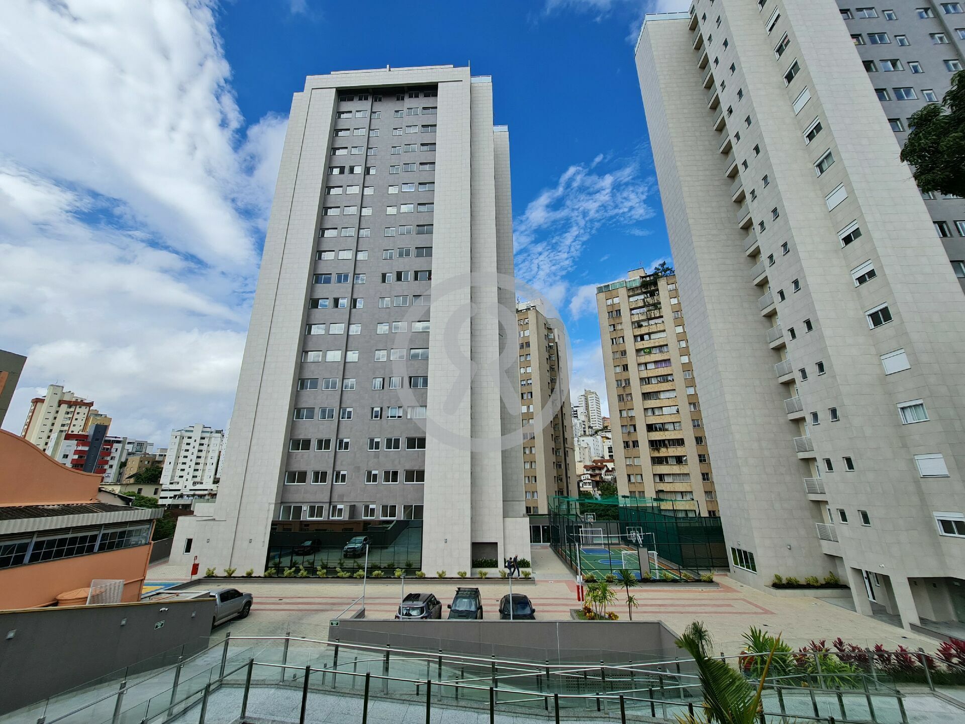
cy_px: 362
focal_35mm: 13
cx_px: 482
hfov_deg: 106.2
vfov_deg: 89.9
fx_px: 362
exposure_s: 1/1856
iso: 64
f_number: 2.2
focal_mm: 2.2
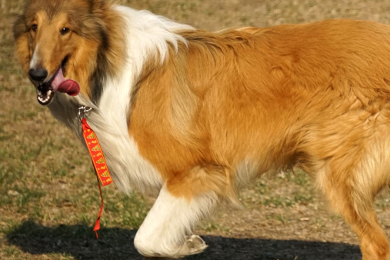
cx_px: 372
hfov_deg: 3.5
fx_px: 6370
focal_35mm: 588
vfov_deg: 2.3
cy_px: 109
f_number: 6.3
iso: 800
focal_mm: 194
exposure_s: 1/3200
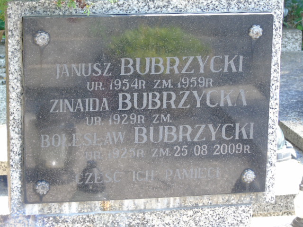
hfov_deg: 15.9
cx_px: 152
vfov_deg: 12.0
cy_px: 114
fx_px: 1085
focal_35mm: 124
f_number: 4.6
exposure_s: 1/30
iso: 100
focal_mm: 22
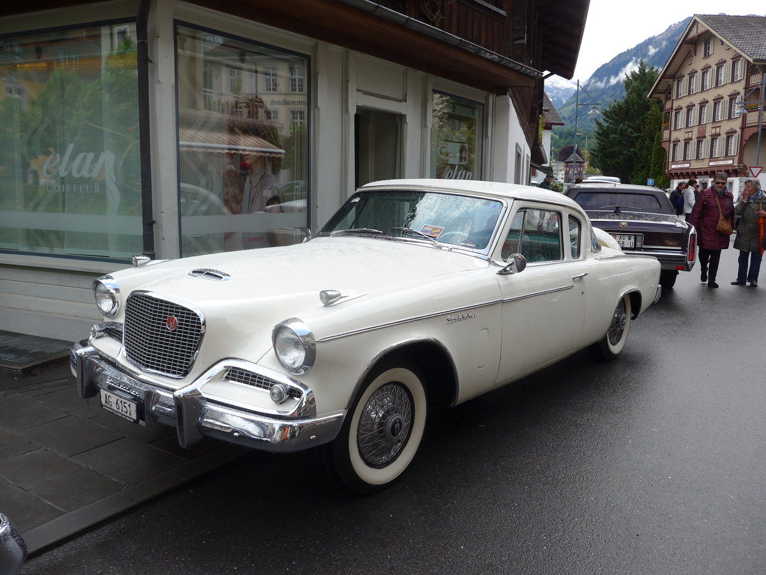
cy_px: 288
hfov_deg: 61.7
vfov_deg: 48.2
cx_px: 383
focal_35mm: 29
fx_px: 642
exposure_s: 1/640
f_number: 2.8
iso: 80
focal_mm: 6
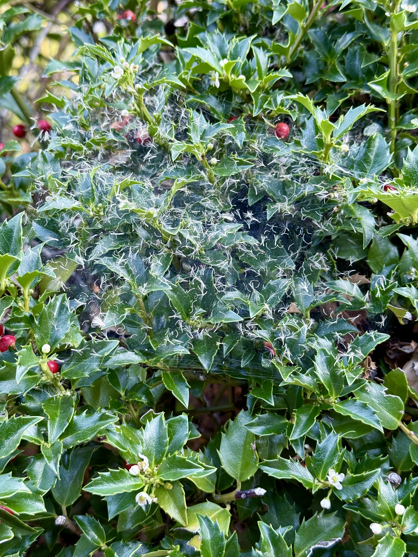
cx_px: 209
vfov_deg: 39.7
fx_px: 773
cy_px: 278
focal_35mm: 48
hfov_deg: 30.3
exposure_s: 1/60
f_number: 1.78
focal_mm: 6.76
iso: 100
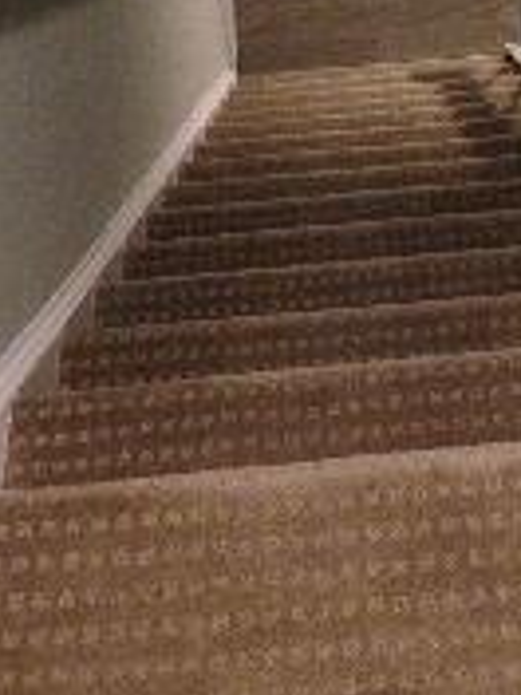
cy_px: -20
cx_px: 418
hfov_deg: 16.3
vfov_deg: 21.0
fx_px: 1806
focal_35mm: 90
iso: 200
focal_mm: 4.12
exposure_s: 1/20
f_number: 2.4
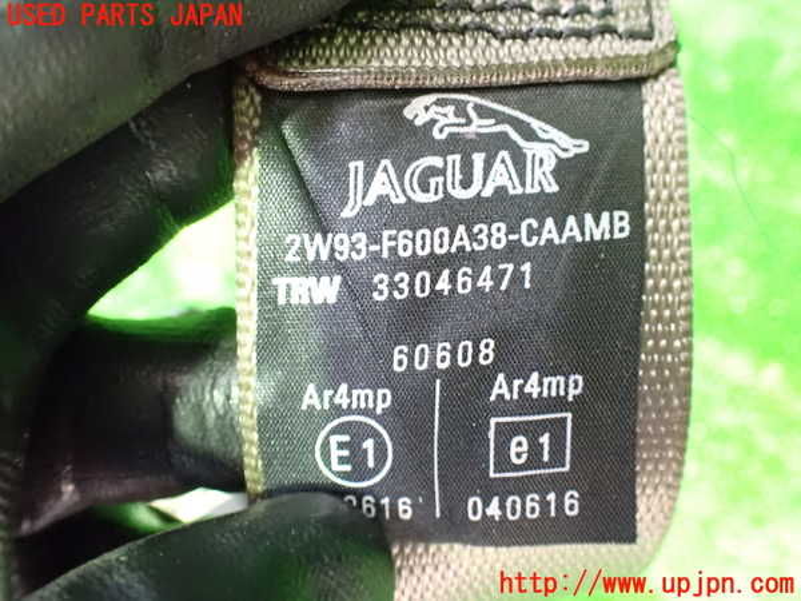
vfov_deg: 46.8
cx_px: 400
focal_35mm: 30
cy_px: 300
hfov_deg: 60.0
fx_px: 694
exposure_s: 1/8
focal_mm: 5.4
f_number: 2.3
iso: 1600
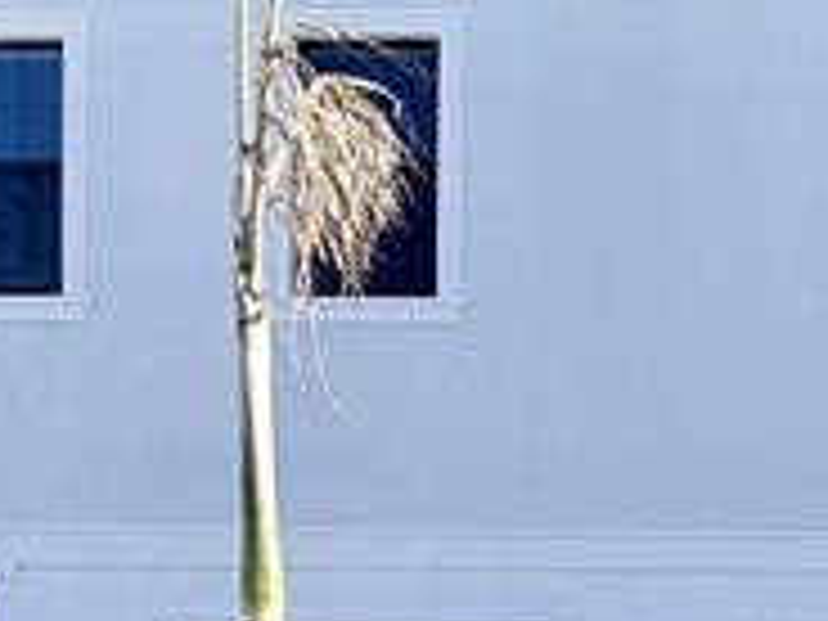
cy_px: 770
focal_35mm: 61
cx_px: 1053
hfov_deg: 27.1
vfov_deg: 22.0
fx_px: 1459
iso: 25
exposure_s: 1/770
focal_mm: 2.22
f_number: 2.2
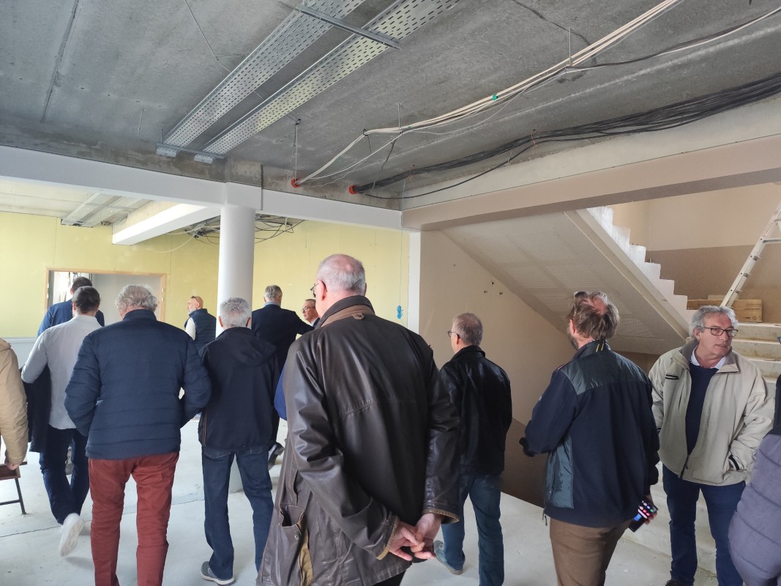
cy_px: 293
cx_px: 390
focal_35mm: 23
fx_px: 519
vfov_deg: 58.9
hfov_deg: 73.9
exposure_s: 1/100
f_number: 1.65
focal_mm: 6.14
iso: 640
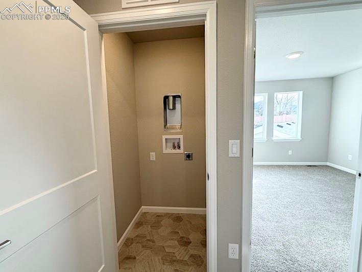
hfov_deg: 102.1
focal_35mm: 14
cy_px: 136
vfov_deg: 85.7
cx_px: 181
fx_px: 146
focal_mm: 2.22
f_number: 2.2
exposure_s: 1/120
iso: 100
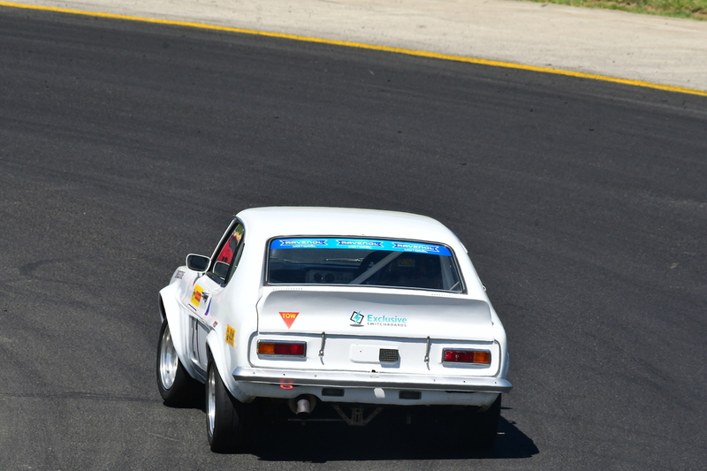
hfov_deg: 3.3
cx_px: 354
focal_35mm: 630
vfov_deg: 2.2
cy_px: 236
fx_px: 12369
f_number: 13
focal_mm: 420
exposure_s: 1/640
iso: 500
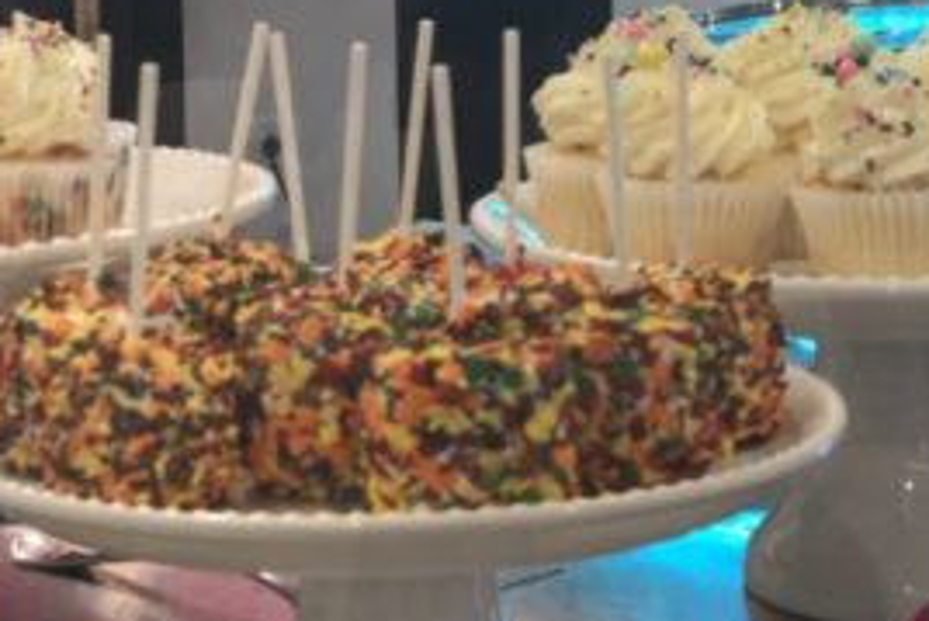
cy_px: -14
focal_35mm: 113
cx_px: 444
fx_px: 2917
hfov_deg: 18.1
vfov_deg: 12.0
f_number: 2.4
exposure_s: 1/60
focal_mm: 6
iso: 80
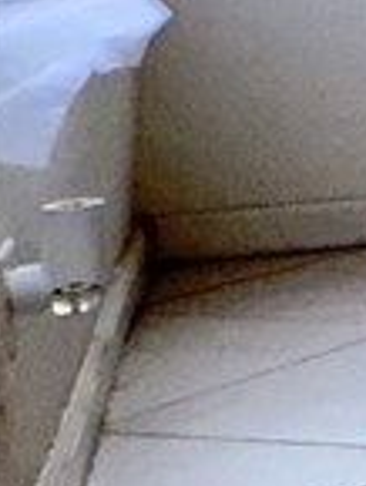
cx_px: 1699
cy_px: -85
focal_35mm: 99
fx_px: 1394
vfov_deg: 18.8
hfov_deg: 6.9
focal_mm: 2.22
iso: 64
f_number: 2.2
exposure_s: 1/122
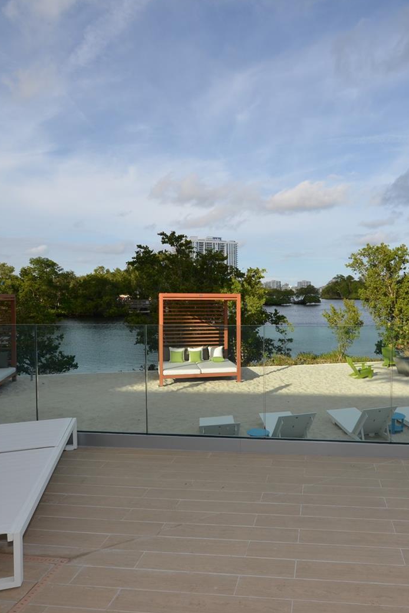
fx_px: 392
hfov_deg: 53.9
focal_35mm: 23
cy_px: 305
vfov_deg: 76.1
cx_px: 275
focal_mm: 10
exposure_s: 1/250
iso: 100
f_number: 8
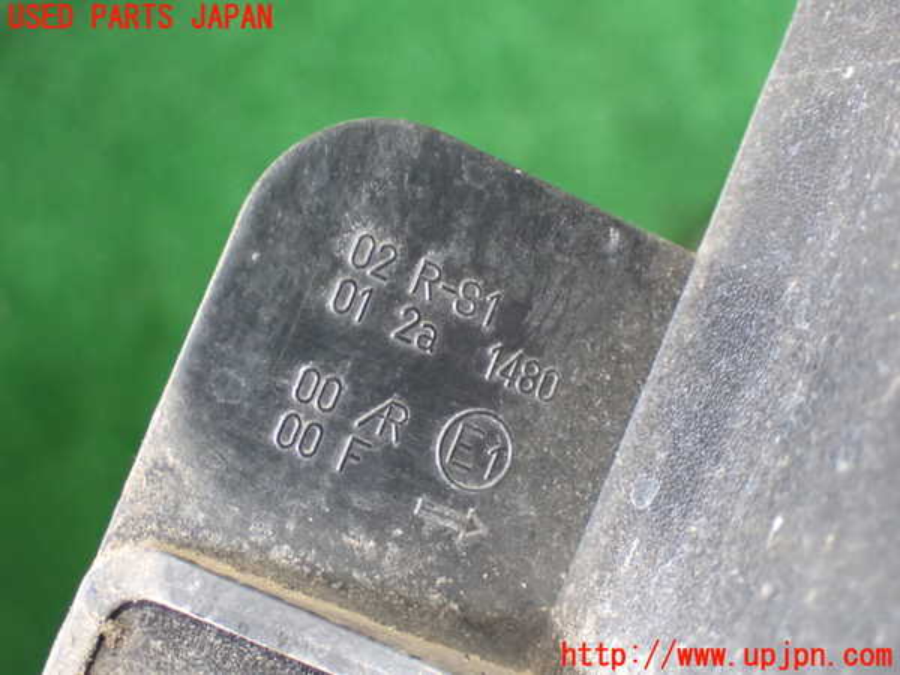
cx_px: 450
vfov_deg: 23.7
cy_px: 338
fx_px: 1612
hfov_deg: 31.2
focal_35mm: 62
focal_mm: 11.09
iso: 1250
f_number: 3.6
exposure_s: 1/60
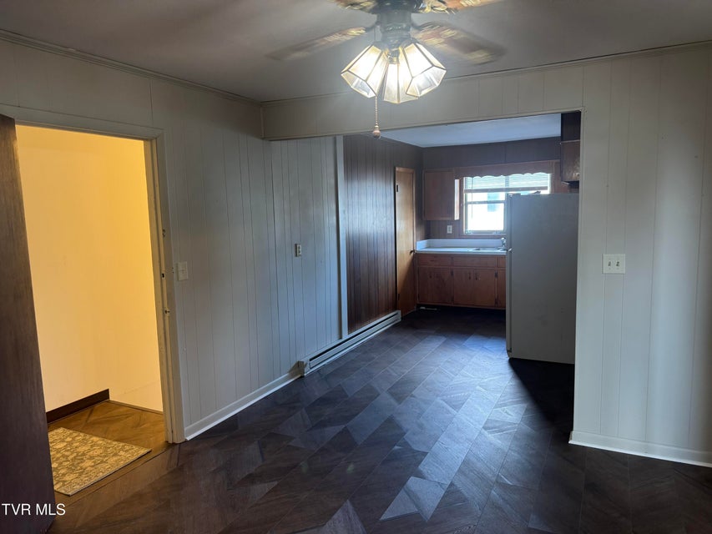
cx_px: 356
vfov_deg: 56.8
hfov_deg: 71.6
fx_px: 494
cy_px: 267
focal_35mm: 24
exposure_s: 1/60
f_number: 1.78
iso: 200
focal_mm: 6.76
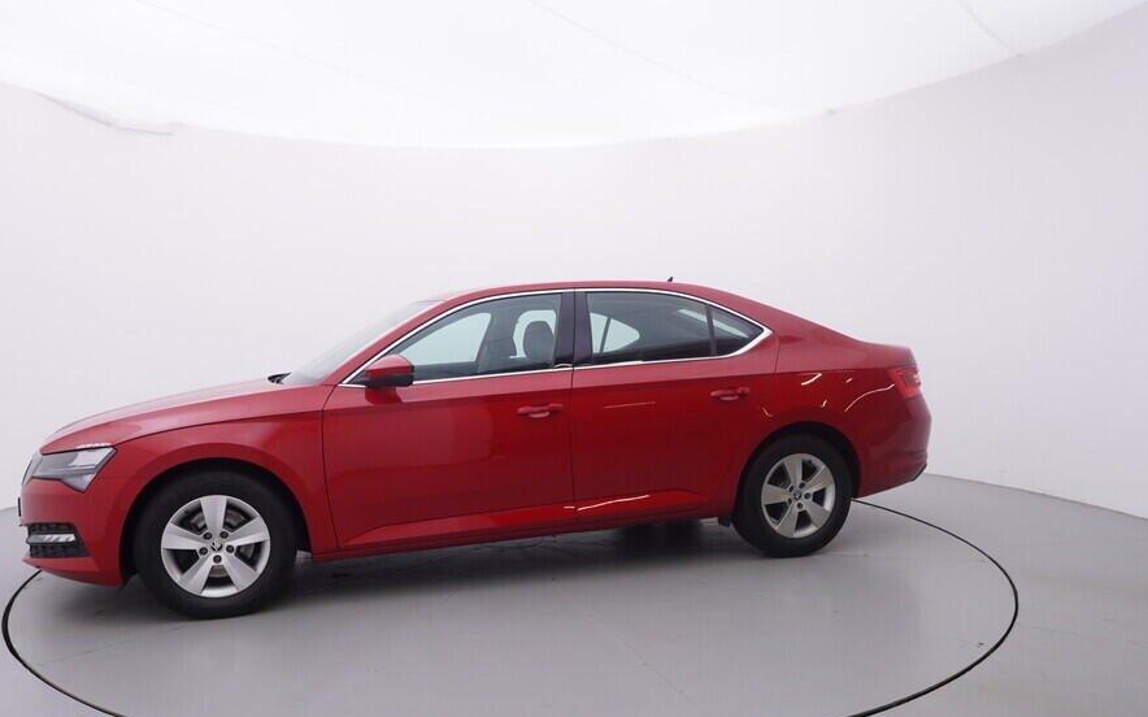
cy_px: 430
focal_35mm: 27
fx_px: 832
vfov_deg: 46.4
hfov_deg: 69.0
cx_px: 510
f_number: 5
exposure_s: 1/80
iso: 200
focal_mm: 15
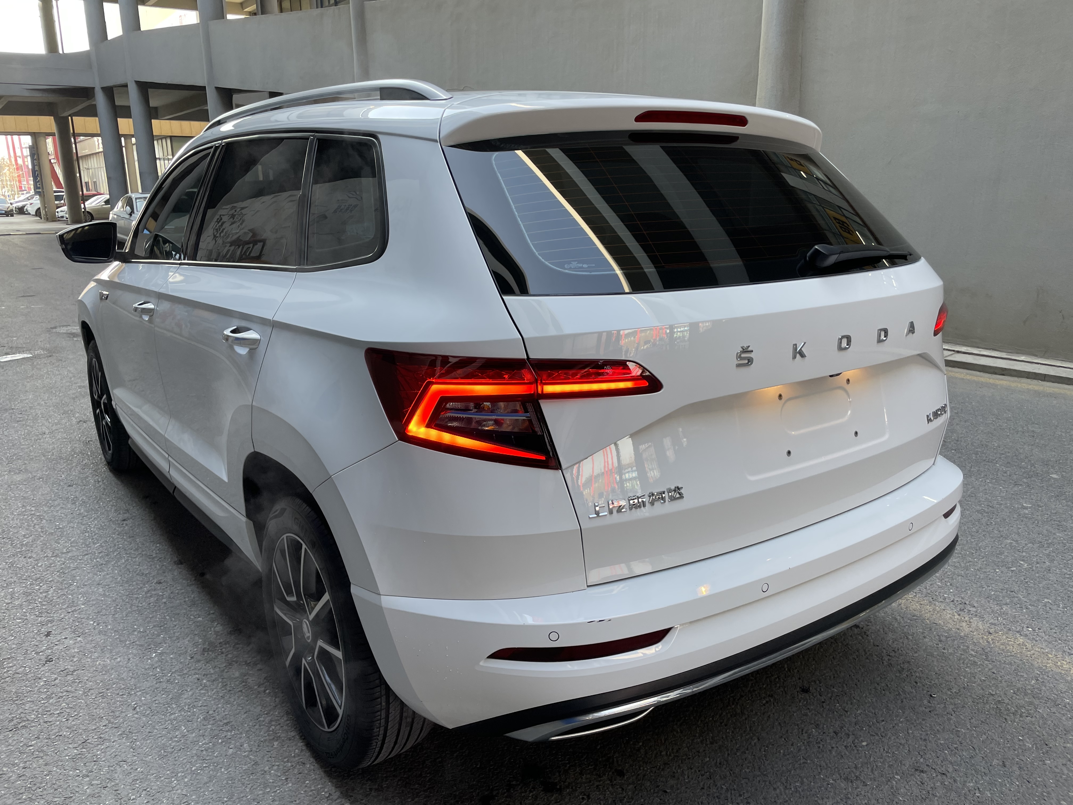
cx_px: 536
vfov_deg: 53.1
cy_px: 402
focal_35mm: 26
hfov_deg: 67.3
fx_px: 806
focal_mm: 4.2
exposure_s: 1/121
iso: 40
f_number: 1.6
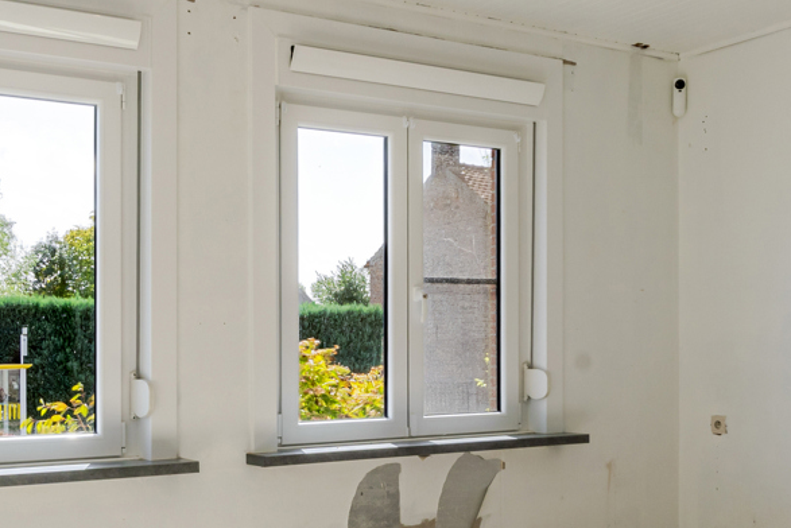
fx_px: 1077
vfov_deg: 27.2
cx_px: 381
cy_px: 387
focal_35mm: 49
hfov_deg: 40.3
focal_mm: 16
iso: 250
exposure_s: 1/1600
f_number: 11
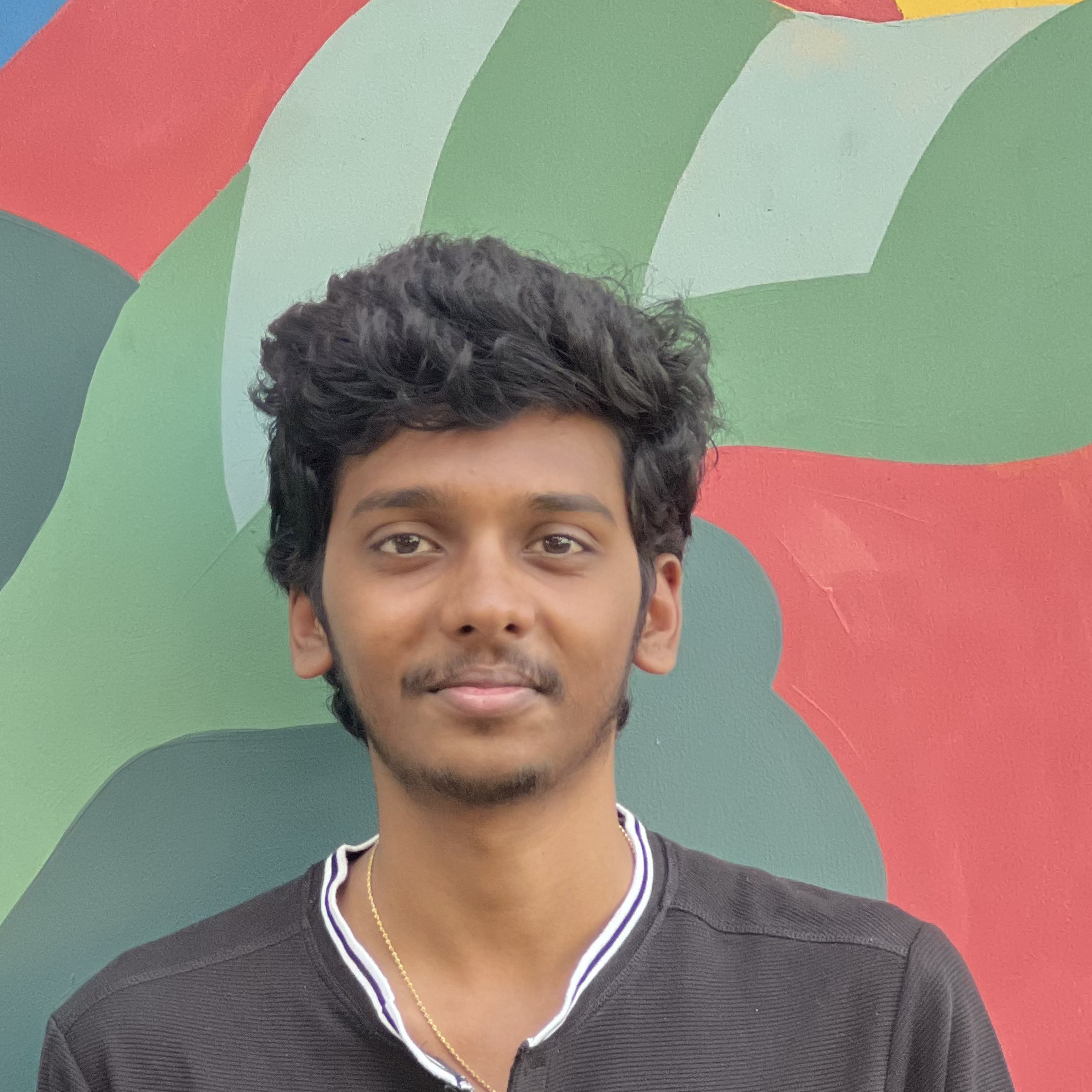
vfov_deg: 14.2
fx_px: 4390
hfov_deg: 14.2
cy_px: 559
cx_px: 479
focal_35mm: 123
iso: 160
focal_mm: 9
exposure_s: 1/121
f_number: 2.8
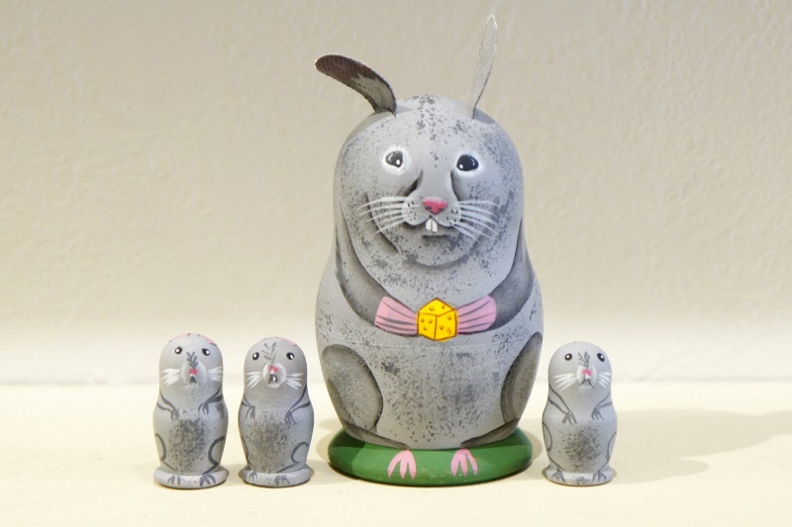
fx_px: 1815
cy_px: 264
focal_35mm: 82
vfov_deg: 16.5
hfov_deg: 24.6
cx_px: 396
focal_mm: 55
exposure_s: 1/60
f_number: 5.6
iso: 1600
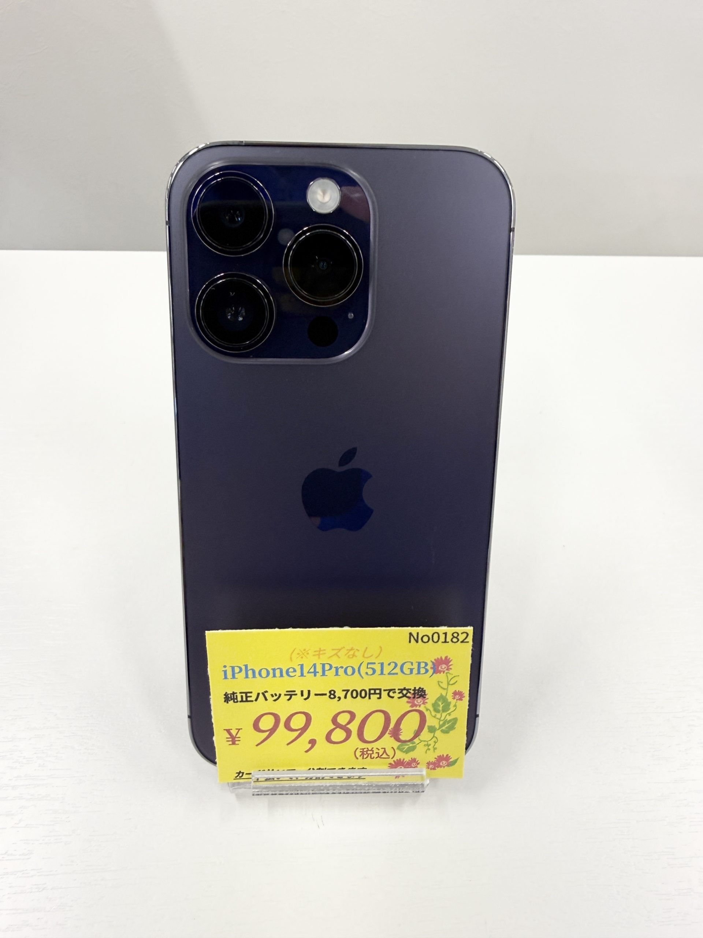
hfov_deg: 56.8
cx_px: 352
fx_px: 650
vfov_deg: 71.6
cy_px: 469
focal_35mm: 24
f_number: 2.2
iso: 100
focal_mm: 2.22
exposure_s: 1/120
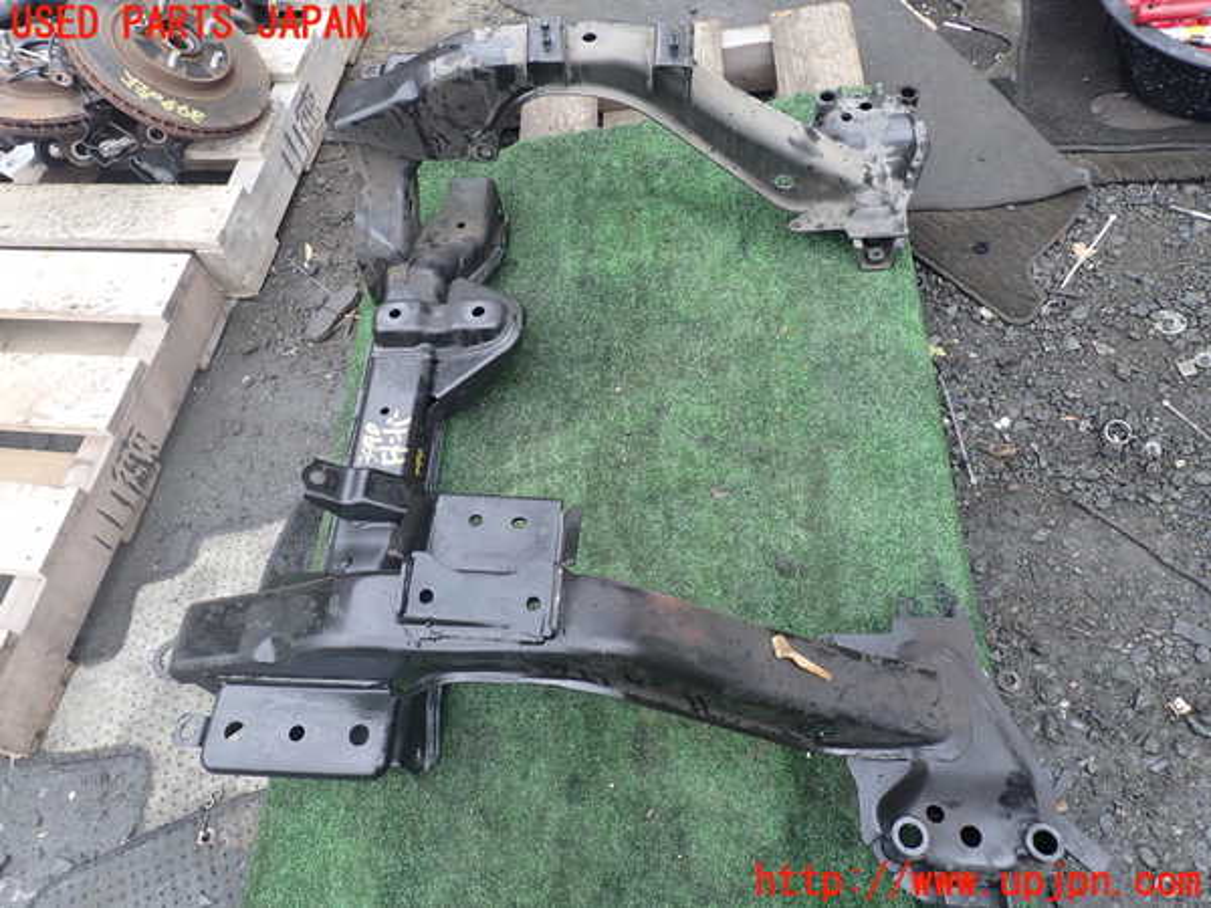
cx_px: 606
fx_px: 875
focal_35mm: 25
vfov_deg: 54.9
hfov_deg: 69.4
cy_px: 454
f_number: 2.8
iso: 100
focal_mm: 4.5
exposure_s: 1/160
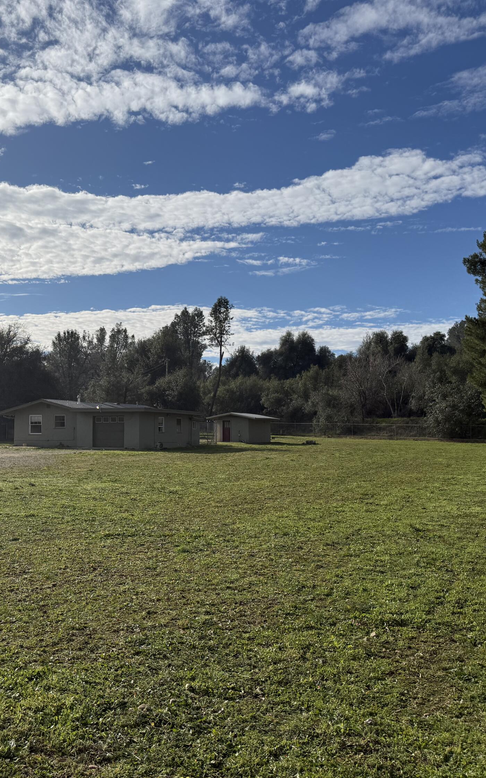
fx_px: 721
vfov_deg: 56.7
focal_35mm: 34
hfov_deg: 36.8
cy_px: 390
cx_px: 154
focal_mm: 6.76
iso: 100
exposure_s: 1/14286
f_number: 1.78
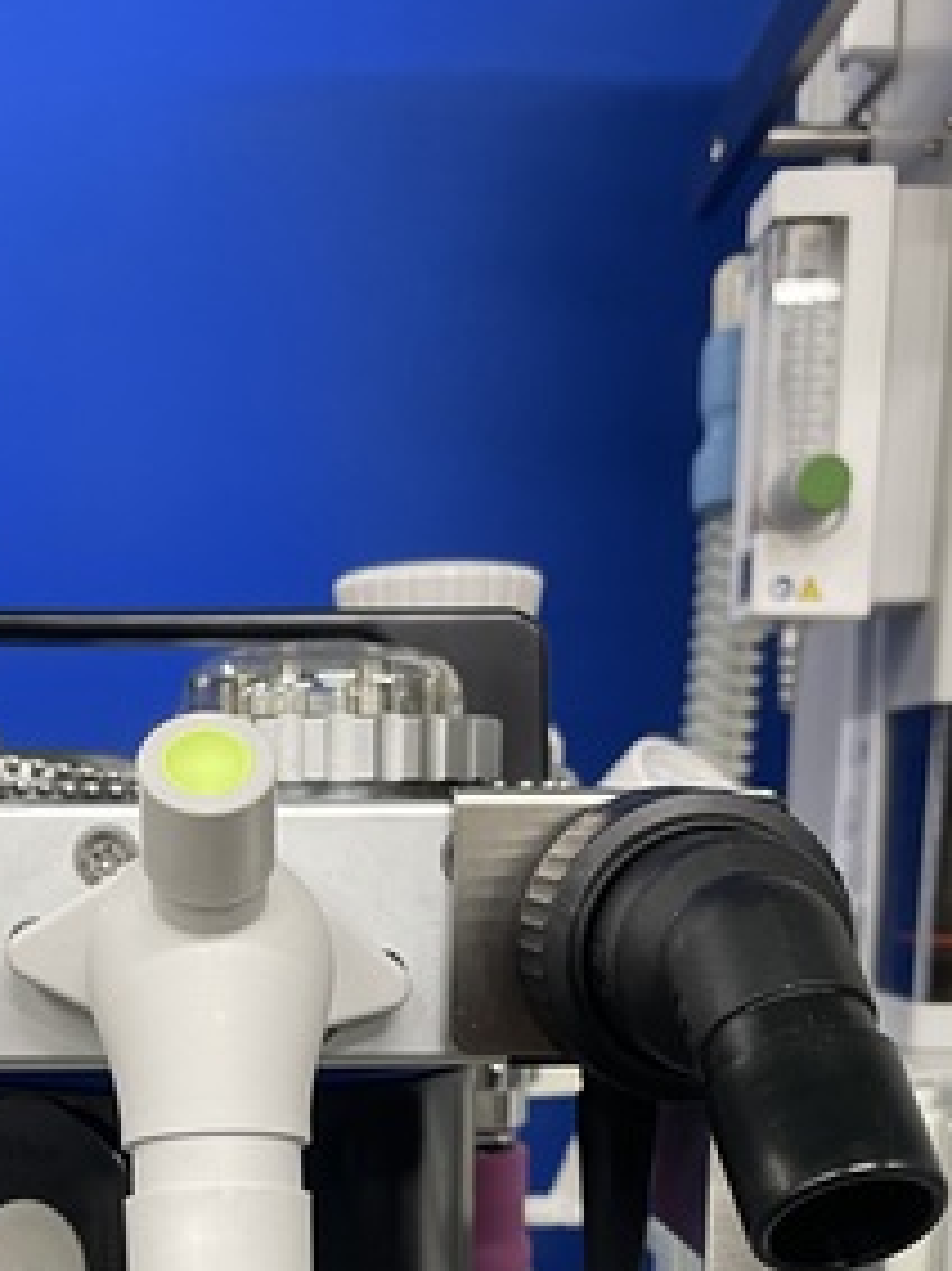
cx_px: 260
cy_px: 1177
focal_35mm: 49
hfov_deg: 29.3
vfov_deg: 36.2
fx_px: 1798
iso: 125
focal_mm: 4.2
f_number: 1.6
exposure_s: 1/60
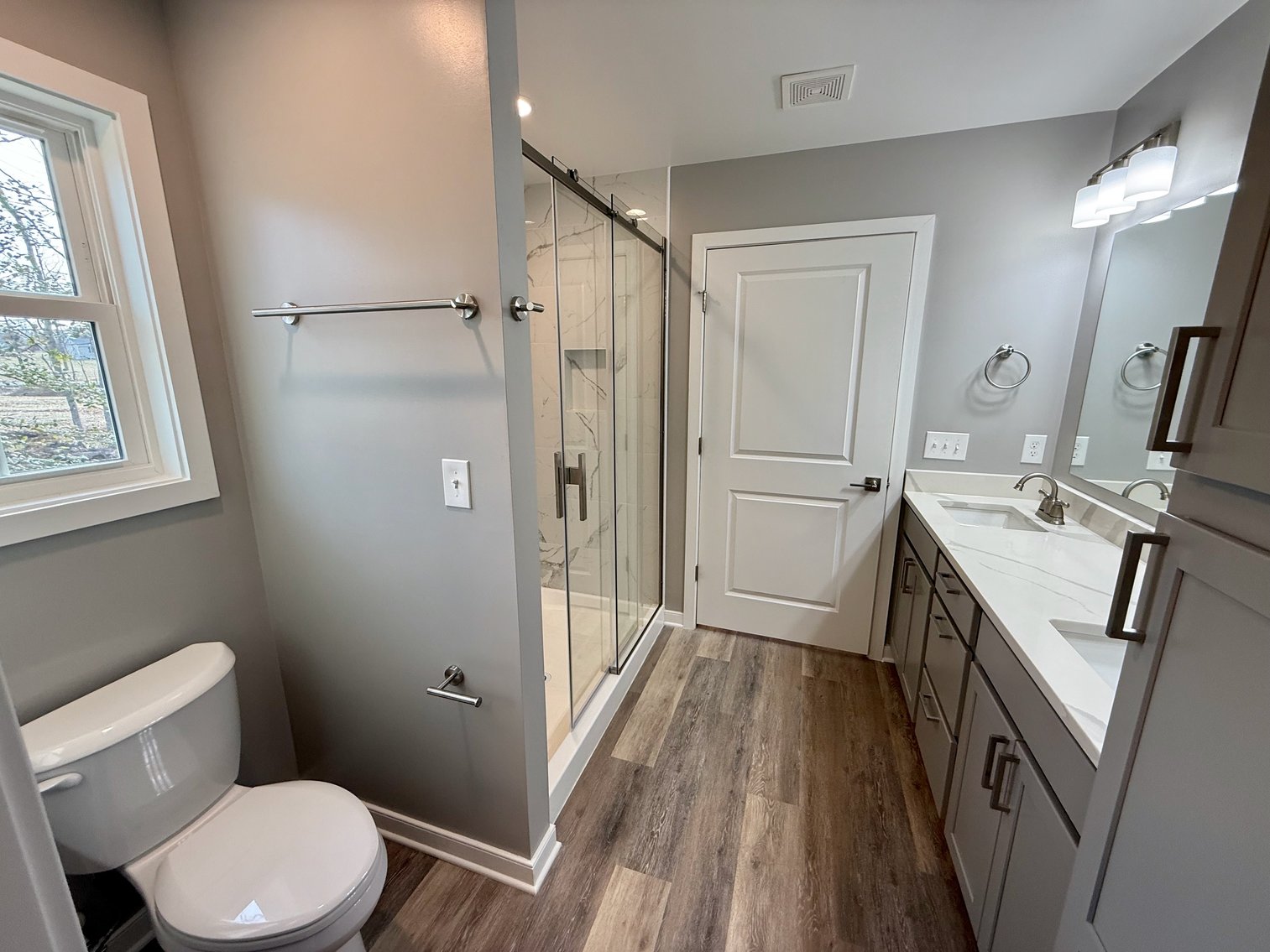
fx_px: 514
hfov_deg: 102.1
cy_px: 476
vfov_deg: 85.7
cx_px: 635
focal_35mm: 14
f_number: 2.2
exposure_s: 1/120
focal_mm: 2.22
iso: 125
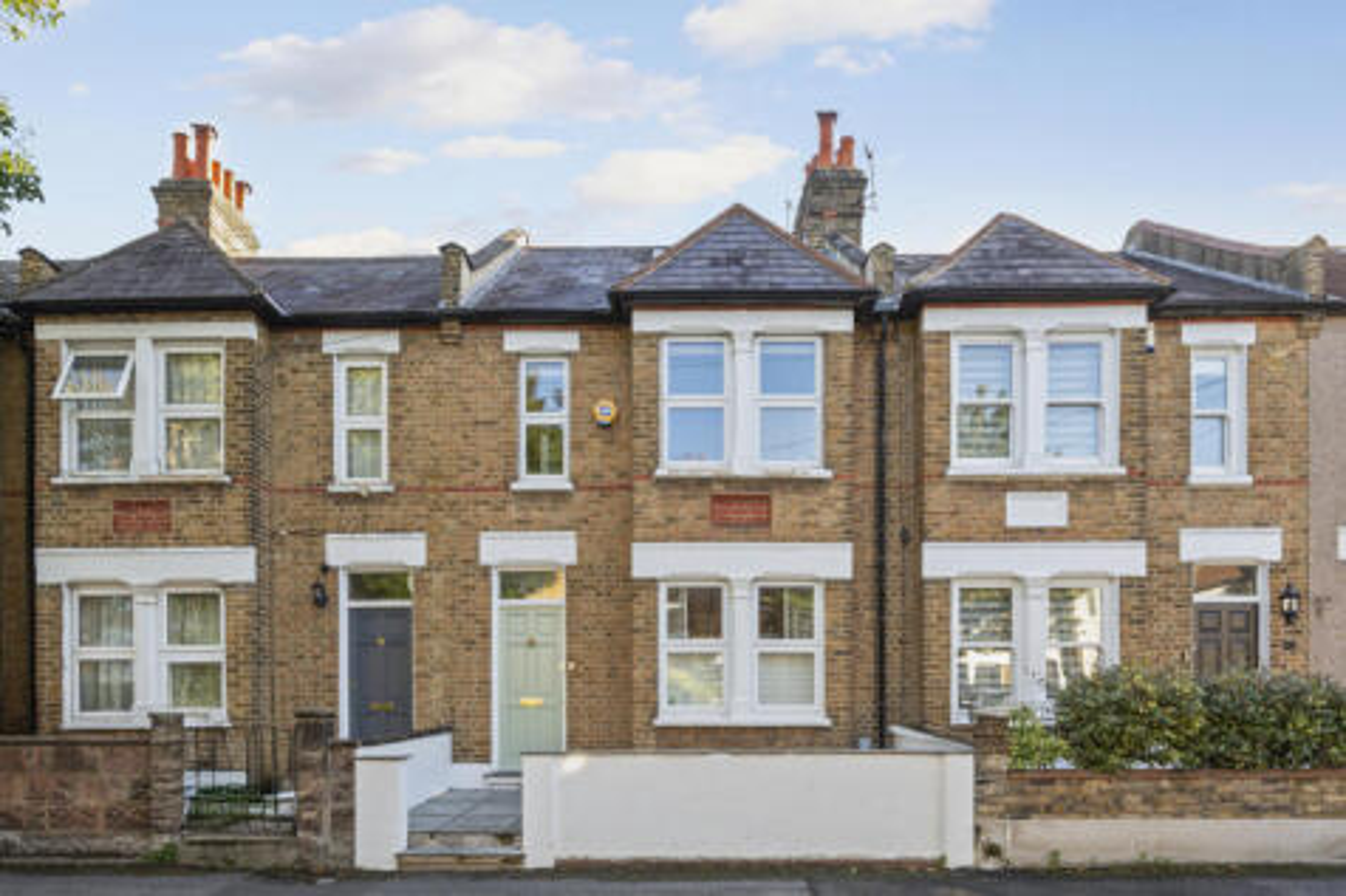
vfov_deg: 81.2
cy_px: 448
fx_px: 523
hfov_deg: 104.3
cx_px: 673
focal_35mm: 14
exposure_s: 1/60
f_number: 8
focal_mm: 14
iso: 200
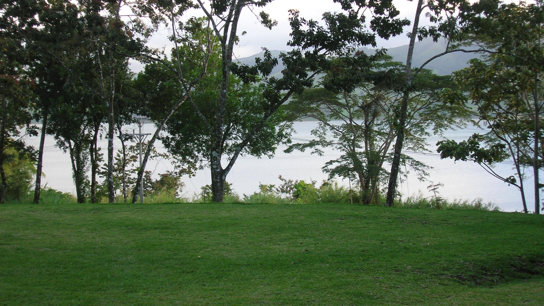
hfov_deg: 32.8
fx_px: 923
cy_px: 120
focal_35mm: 64
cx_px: 272
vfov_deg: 18.8
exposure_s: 1/60
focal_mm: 9.7
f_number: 3.5
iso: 50
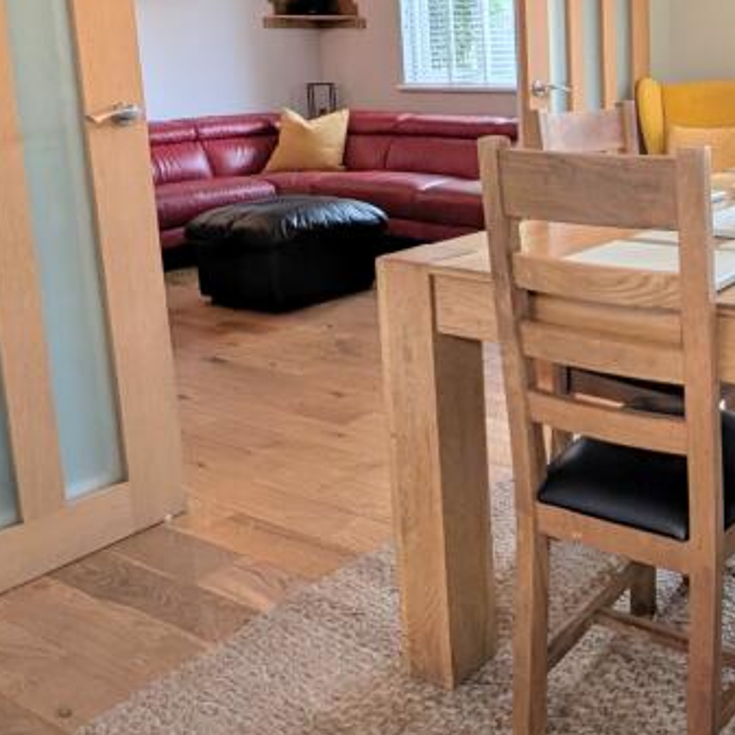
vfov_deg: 45.9
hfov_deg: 41.5
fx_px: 841
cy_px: 206
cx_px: 722
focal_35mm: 35
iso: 47
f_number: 2.2
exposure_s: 1/70
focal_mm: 1.95
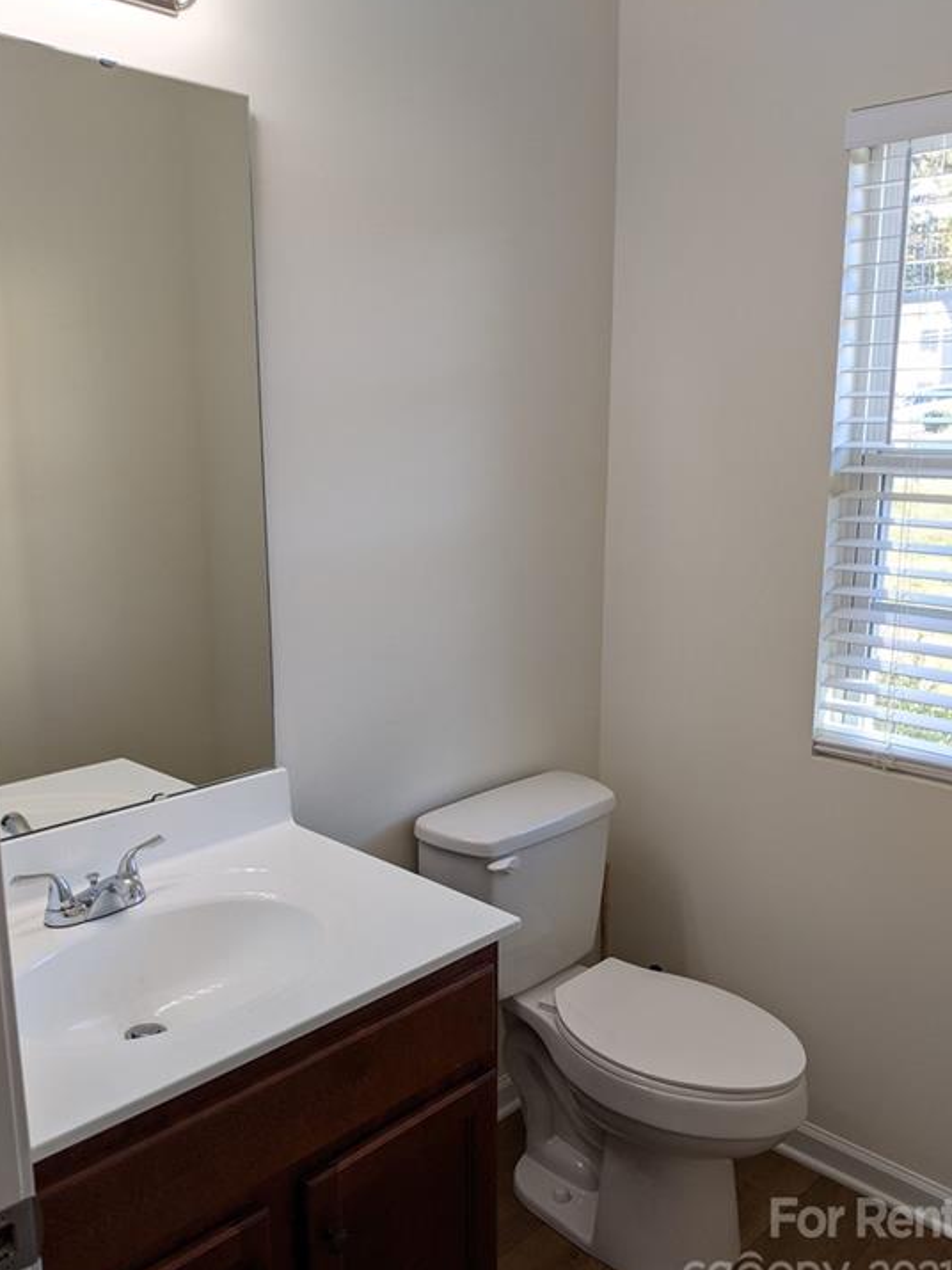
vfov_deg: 61.6
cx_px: 471
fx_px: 1064
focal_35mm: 29
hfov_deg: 48.2
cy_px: 661
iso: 45
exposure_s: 1/125
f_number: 1.8
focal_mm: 4.44
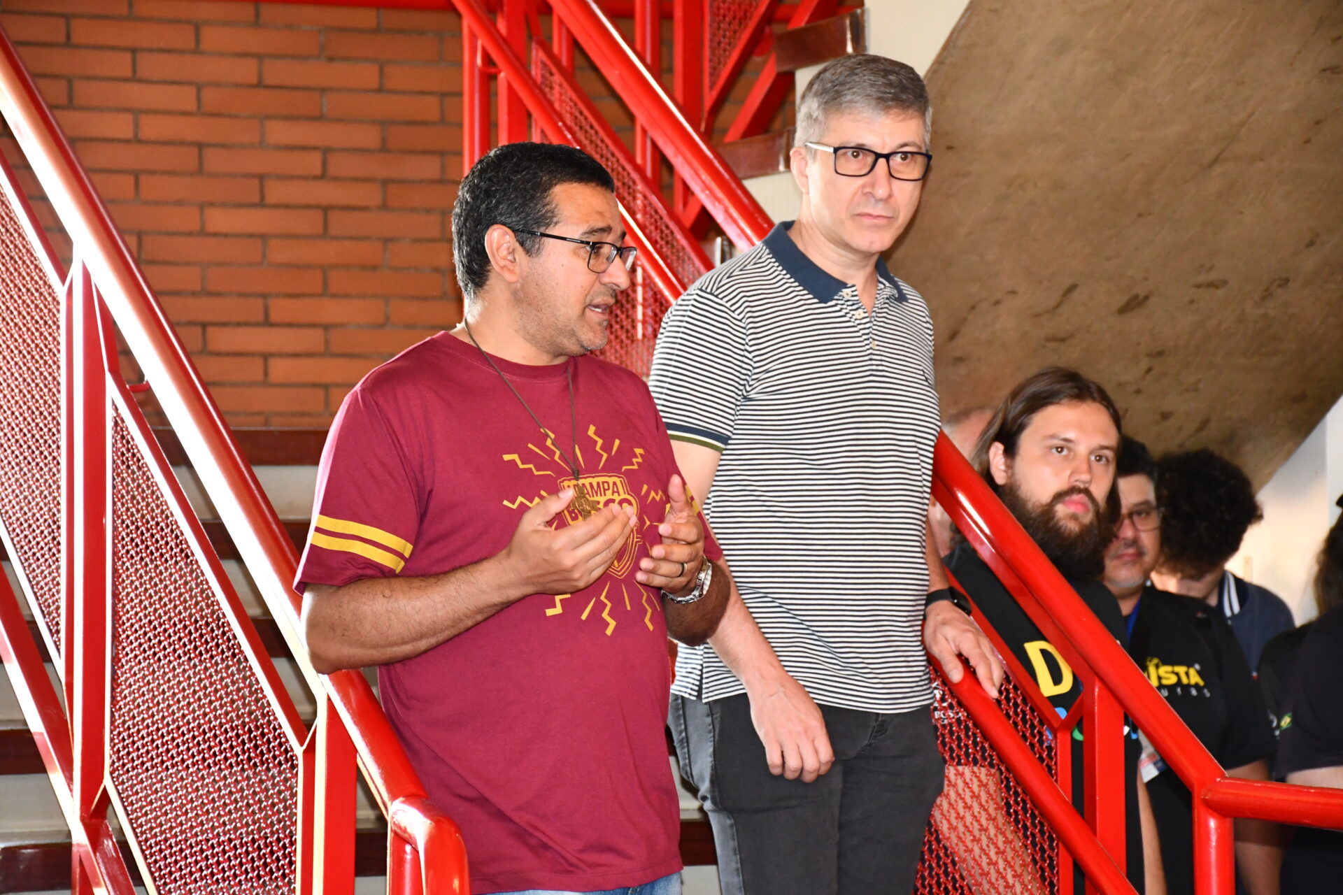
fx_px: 4737
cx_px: 672
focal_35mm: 127
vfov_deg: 10.8
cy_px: 448
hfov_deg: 16.1
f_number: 5.3
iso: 2200
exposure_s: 1/60
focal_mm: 85
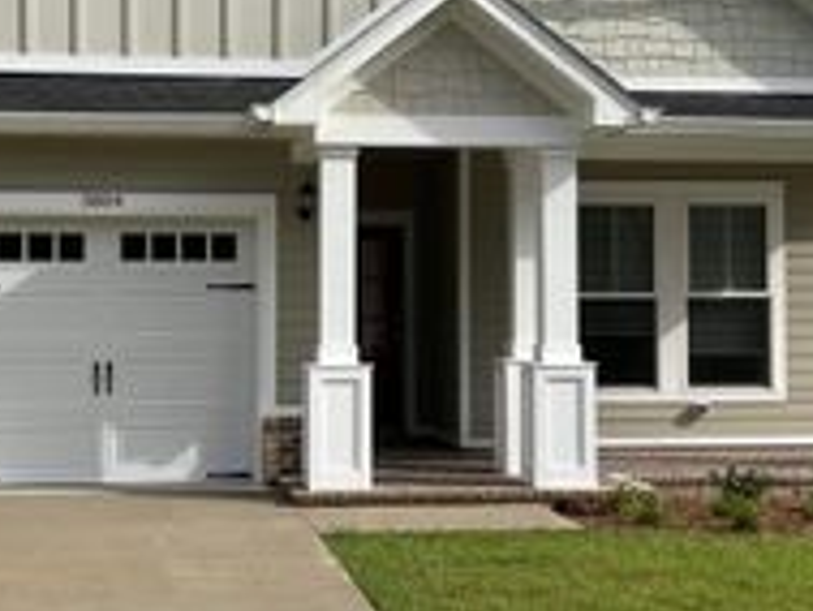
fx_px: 1739
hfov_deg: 26.3
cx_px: 318
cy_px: 290
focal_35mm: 74
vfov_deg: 19.9
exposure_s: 1/2315
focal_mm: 3.99
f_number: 1.8
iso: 32
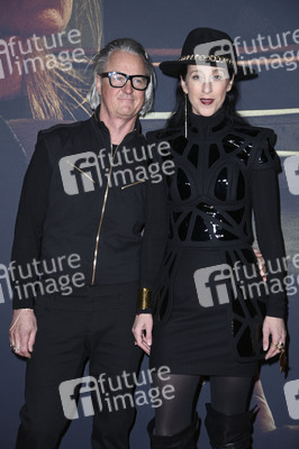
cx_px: 150
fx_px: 1023
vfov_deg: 24.8
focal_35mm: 82
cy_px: 224
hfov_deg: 16.6
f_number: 5.6
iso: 500
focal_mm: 82
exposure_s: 1/200
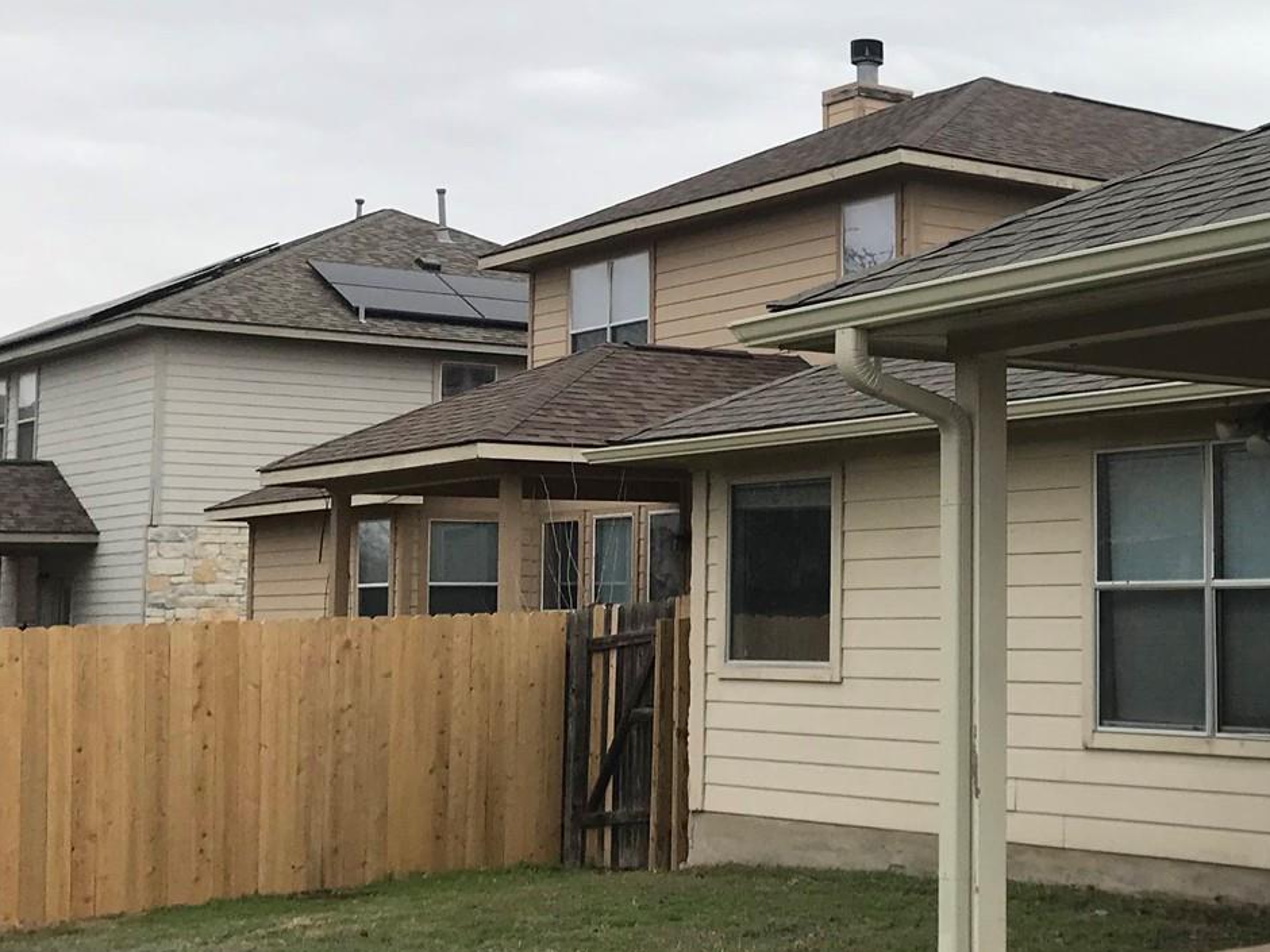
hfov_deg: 29.5
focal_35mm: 61
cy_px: 429
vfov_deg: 24.0
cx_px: 1274
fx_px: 2238
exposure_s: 1/1277
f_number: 1.8
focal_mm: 3.99
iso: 20
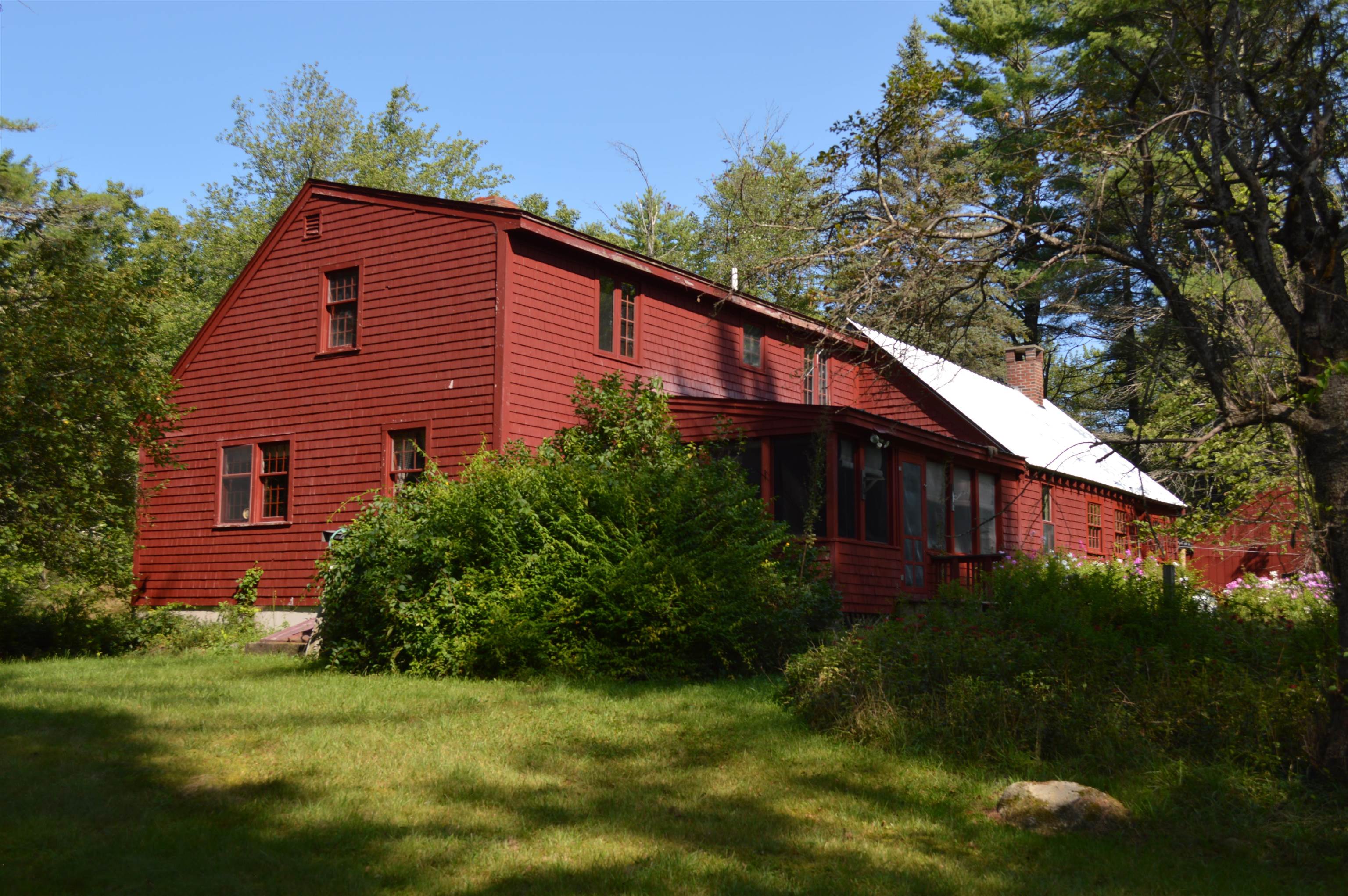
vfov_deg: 34.1
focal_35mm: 39
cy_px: 448
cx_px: 674
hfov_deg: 49.6
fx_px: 1459
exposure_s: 1/200
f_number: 6.3
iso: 100
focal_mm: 26
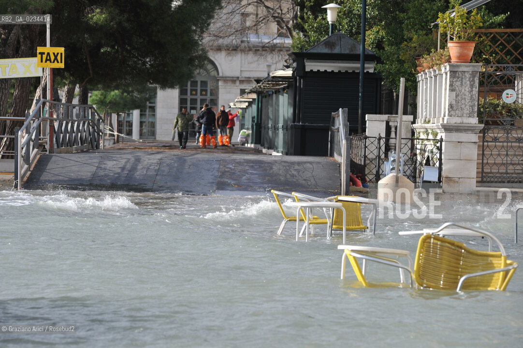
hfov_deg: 10.3
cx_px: 262
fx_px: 2904
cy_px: 174
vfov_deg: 6.9
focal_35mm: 200
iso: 400
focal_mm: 200
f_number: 11
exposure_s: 1/500
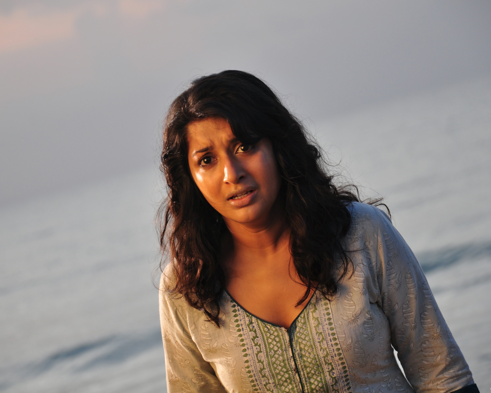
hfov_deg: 10.8
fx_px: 2595
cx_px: 229
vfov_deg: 8.7
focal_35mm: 179
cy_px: 196
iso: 200
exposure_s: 1/160
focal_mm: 105
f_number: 5.6
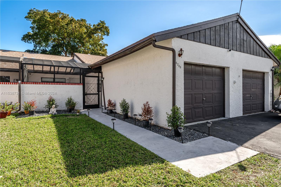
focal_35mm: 21
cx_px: 140
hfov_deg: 81.2
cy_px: 94
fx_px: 164
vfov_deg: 59.5
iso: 100
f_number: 8
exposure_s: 1/200
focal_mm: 21
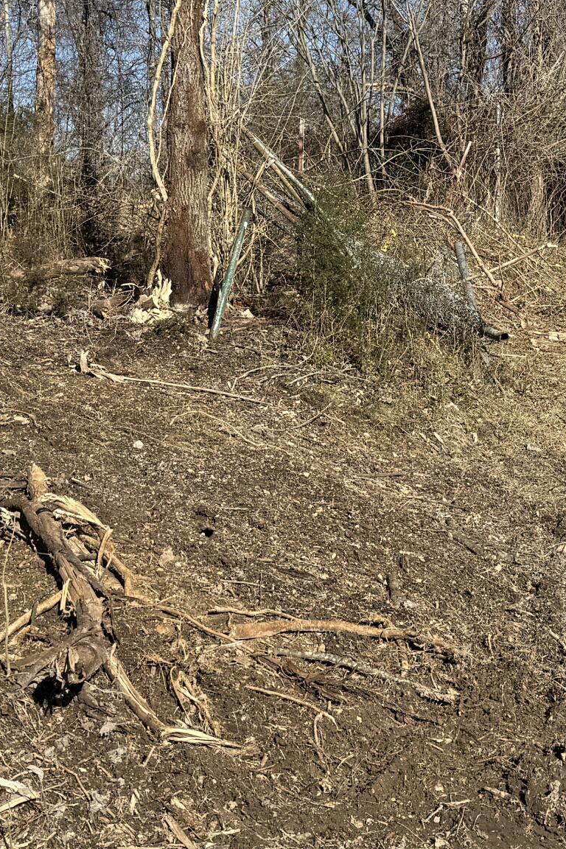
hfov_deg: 20.7
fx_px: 1533
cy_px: 202
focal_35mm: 65
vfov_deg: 30.4
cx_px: 451
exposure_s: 1/3759
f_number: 1.78
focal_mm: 6.76
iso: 80
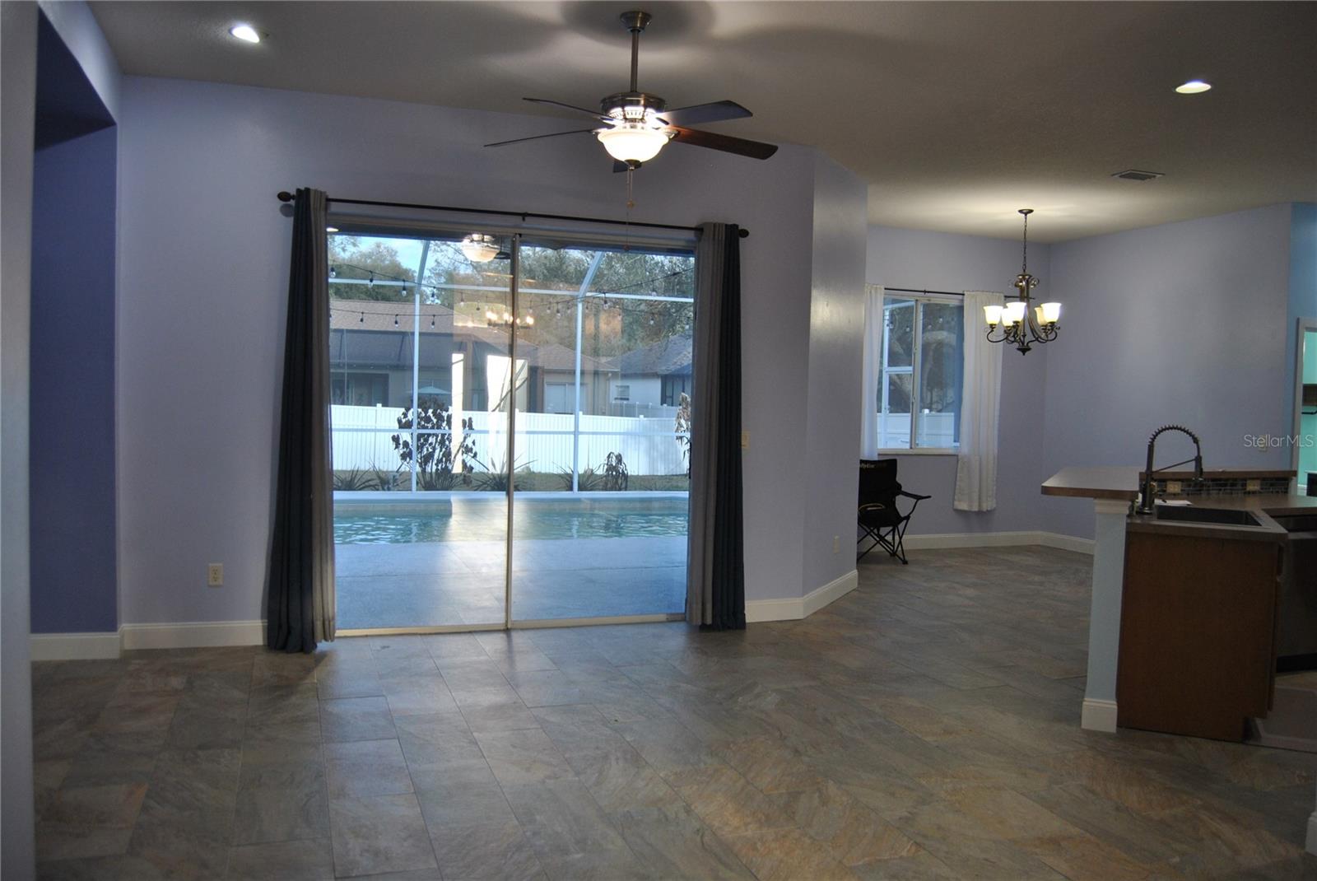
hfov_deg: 67.3
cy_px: 440
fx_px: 989
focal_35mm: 27
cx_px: 658
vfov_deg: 48.0
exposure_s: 1/40
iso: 200
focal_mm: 18
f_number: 3.5
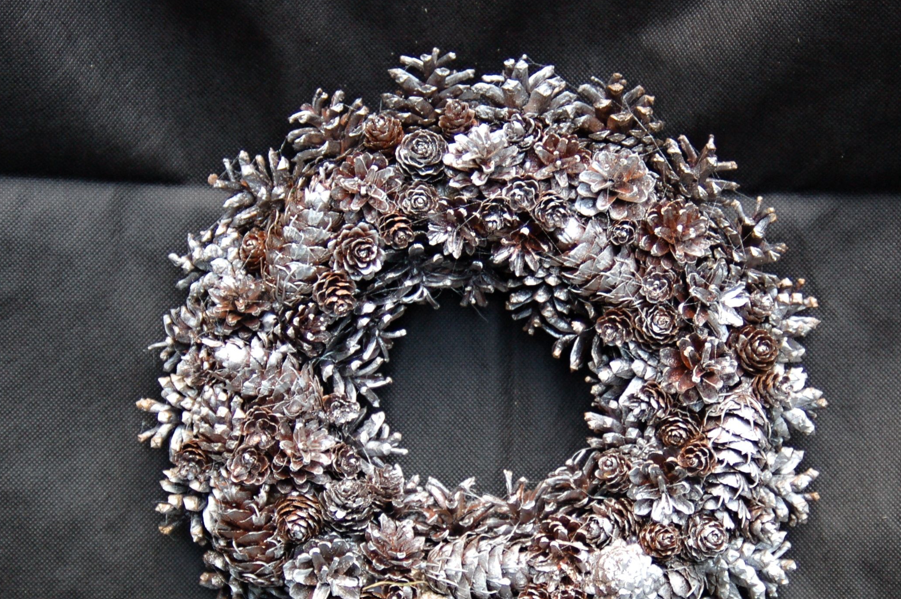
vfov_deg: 15.7
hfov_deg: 23.4
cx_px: 516
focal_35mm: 87
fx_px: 2175
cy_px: 372
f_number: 4
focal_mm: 40
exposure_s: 1/125
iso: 400
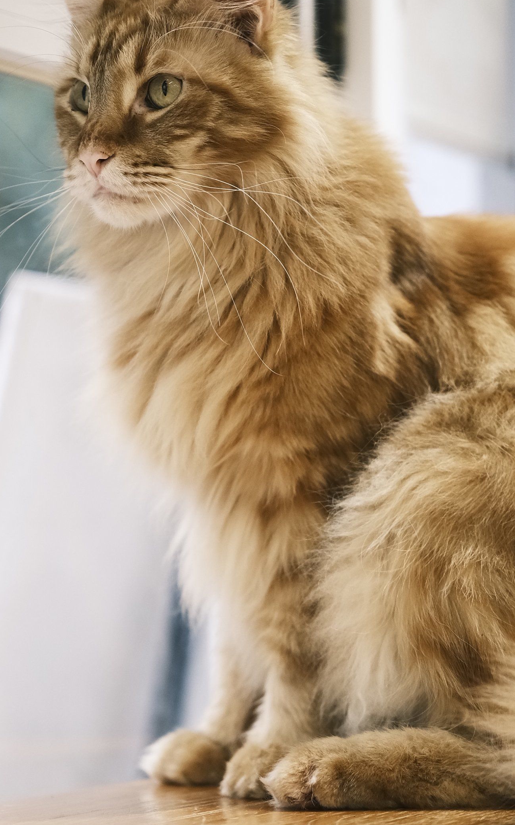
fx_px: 2853
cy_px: 415
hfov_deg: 10.3
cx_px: 197
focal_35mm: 127
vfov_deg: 16.4
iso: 1600
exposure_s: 1/323
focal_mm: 56
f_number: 2
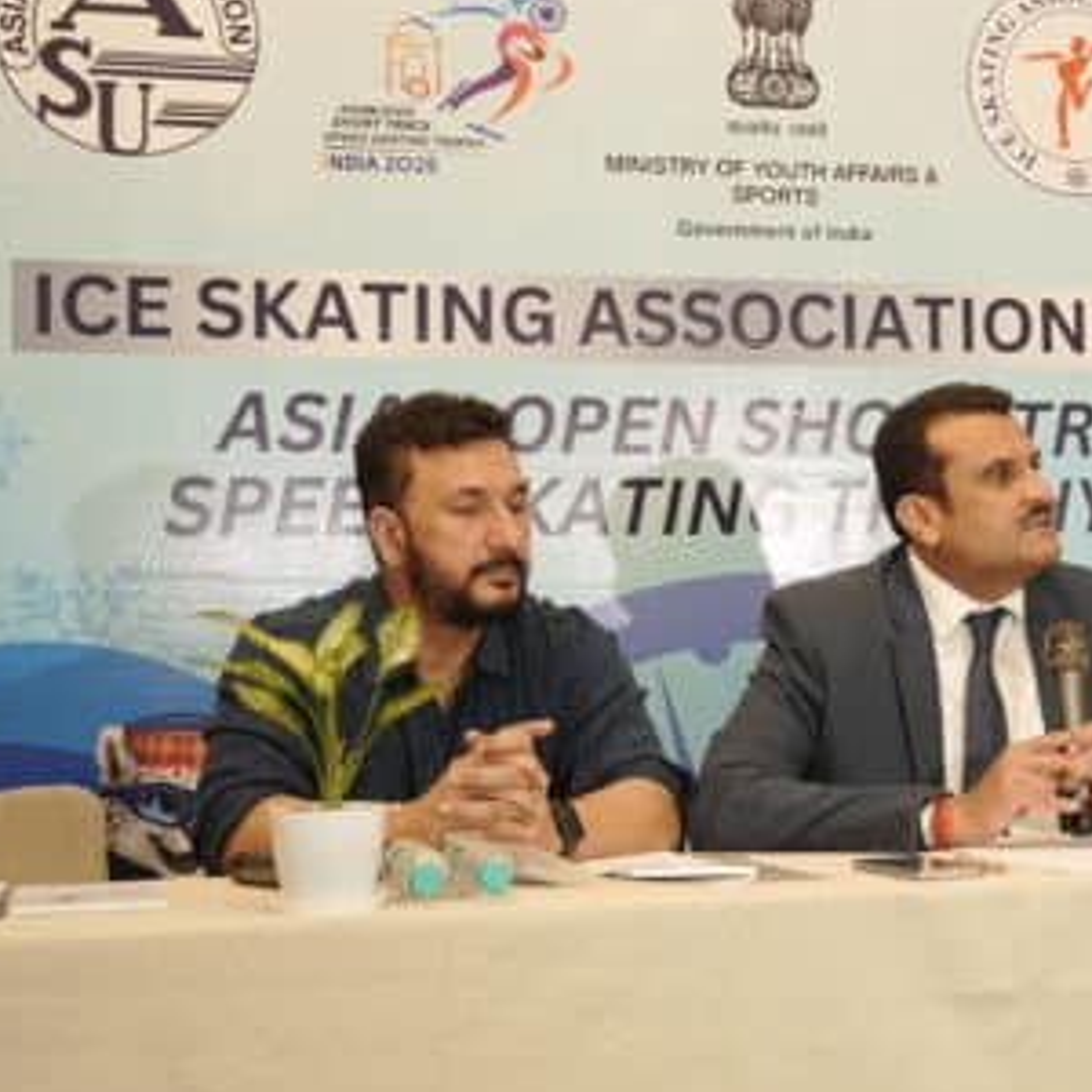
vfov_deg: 25.5
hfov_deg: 24.7
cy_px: 522
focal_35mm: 68
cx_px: 1012
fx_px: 2411
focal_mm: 37.3
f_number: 2.8
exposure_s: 1/160
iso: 1000
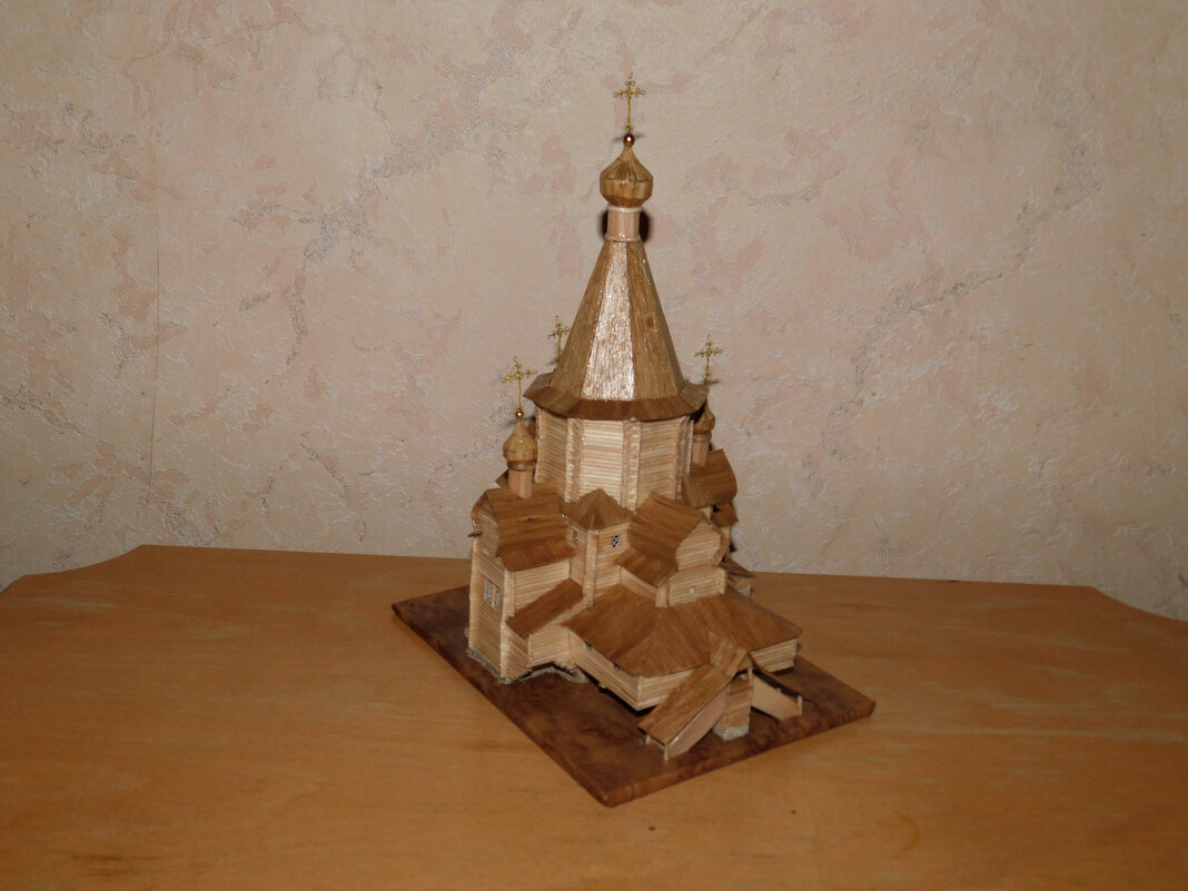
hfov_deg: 51.4
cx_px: 594
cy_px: 446
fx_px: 1235
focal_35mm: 36
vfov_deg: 39.7
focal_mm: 6.3
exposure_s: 1/30
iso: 200
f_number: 7
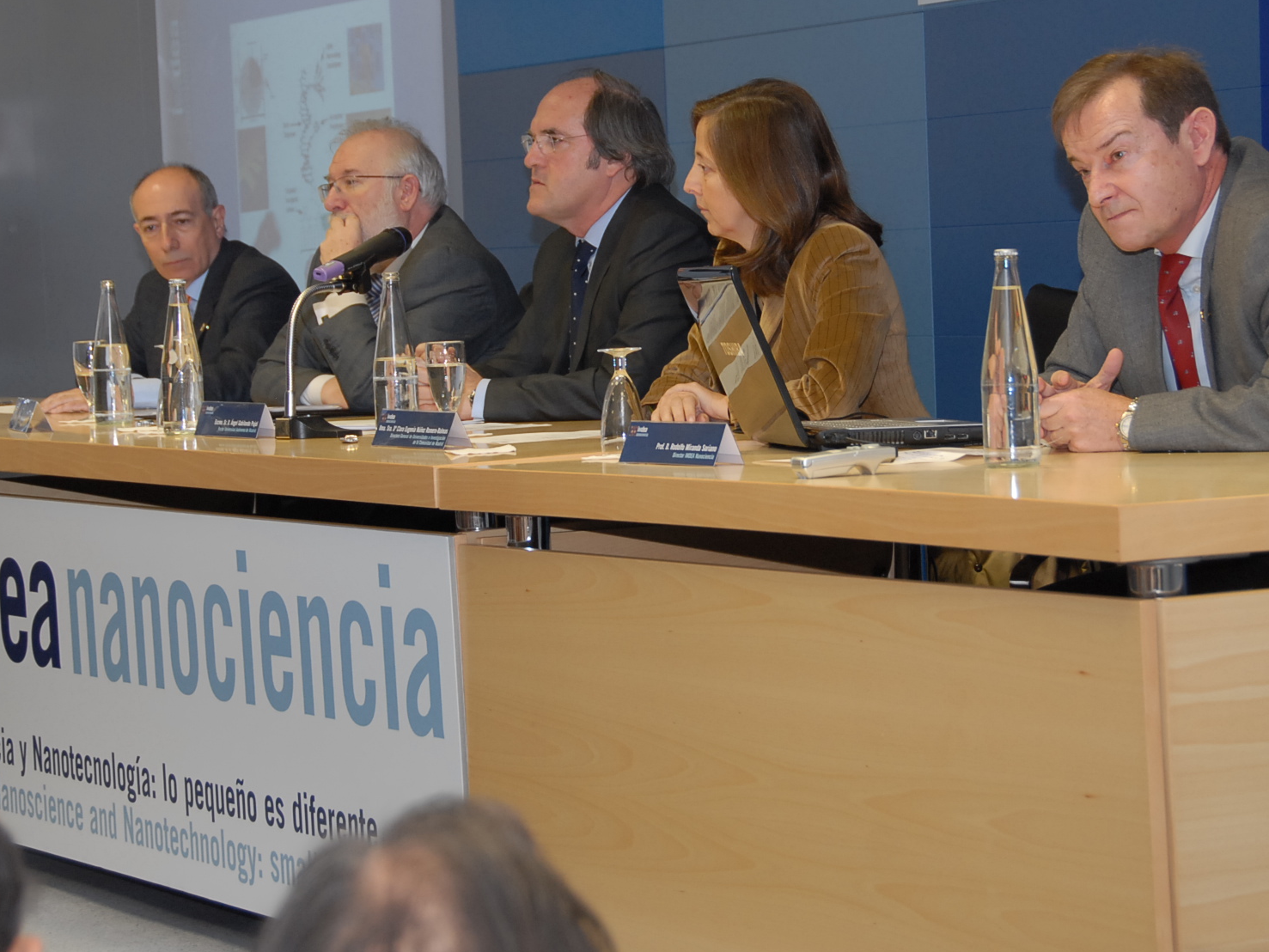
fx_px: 3886
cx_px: 671
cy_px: 400
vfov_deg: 14.0
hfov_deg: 18.5
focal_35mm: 106
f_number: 5.6
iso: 400
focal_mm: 56
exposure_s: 1/60
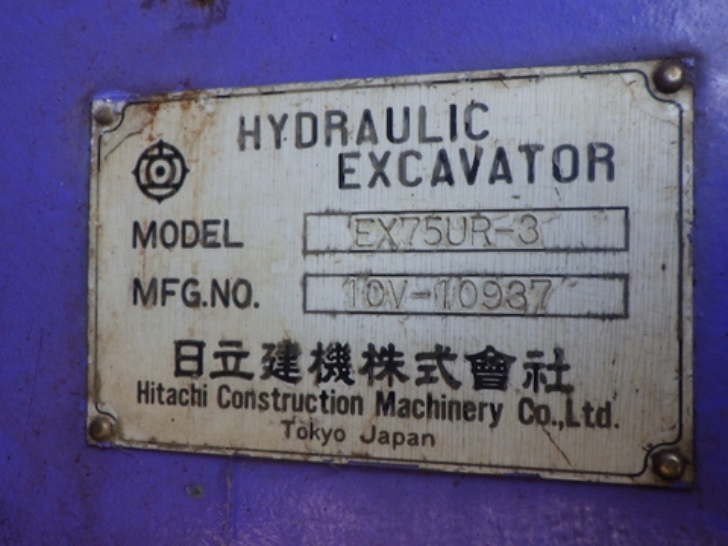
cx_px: 364
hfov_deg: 54.0
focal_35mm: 34
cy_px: 273
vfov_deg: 41.8
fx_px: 715
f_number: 3.8
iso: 125
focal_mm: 6.1
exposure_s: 1/60
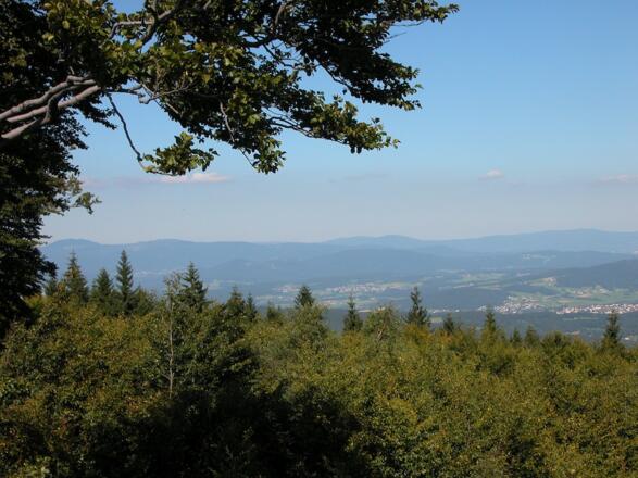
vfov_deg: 23.6
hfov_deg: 31.2
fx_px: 1142
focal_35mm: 62
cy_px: 239
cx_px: 319
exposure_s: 1/506
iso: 100
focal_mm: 15.7
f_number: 6.4
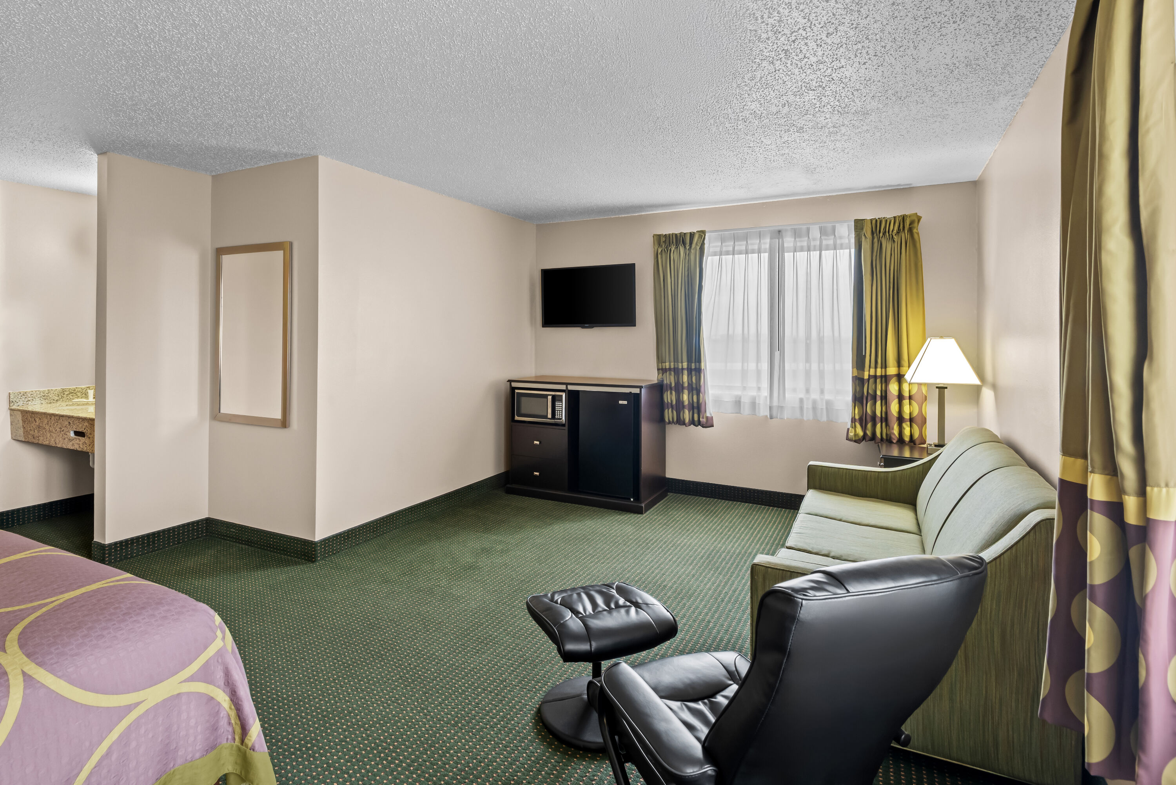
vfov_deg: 73.8
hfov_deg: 96.7
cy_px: 392
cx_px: 588
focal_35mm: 16
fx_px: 523
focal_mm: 16
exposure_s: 1
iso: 200
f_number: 9
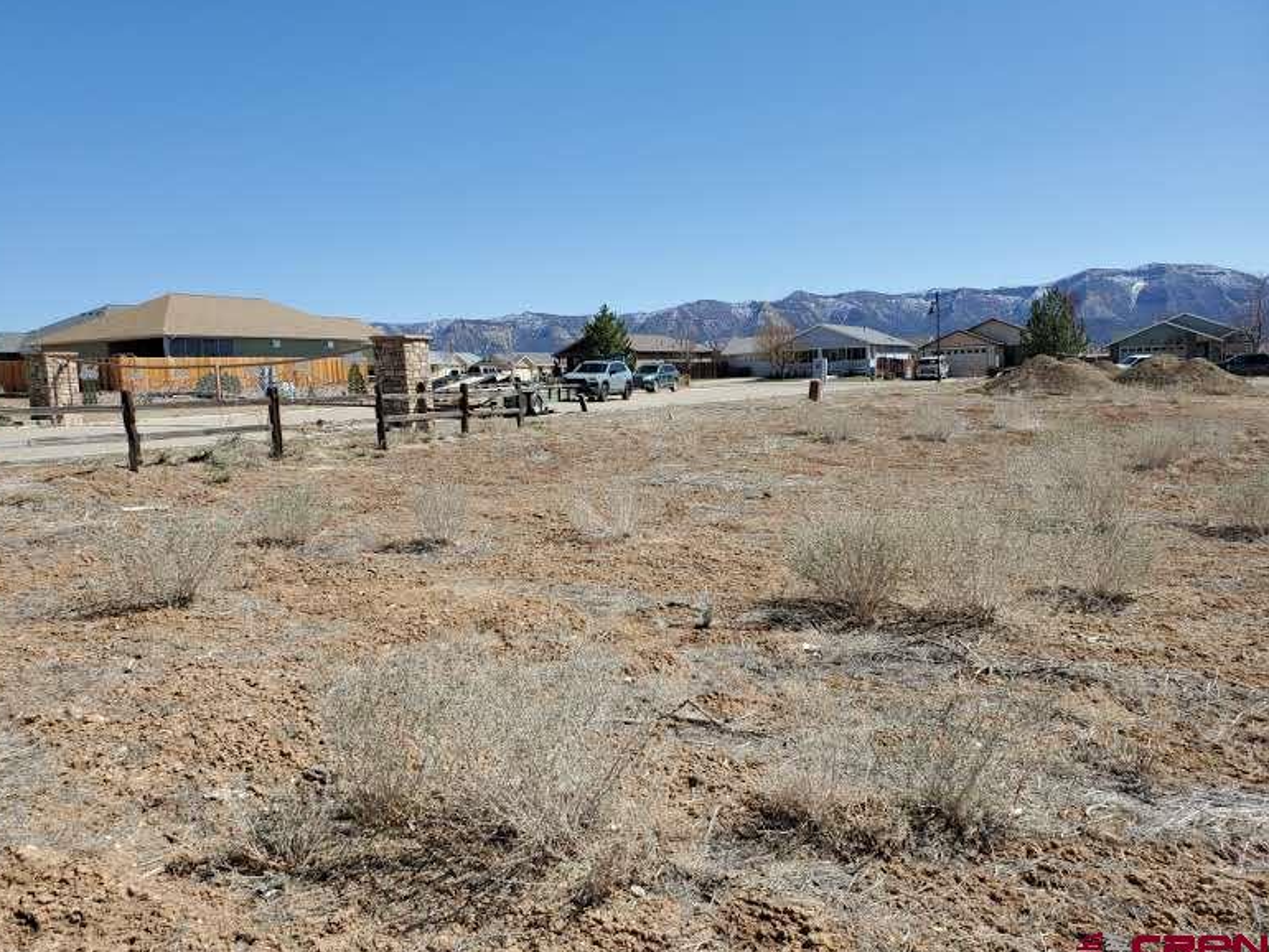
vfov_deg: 51.4
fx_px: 990
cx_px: 611
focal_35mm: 27
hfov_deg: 65.3
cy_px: 478
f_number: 2.4
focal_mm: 4.3
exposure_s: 1/1717
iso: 50
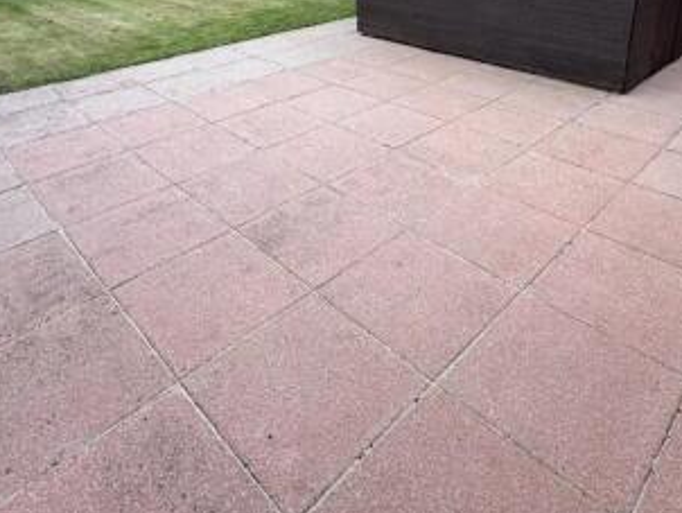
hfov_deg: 65.3
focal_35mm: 27
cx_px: 344
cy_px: 82
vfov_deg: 47.7
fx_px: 532
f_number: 2.2
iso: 64
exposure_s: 1/99
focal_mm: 2.22
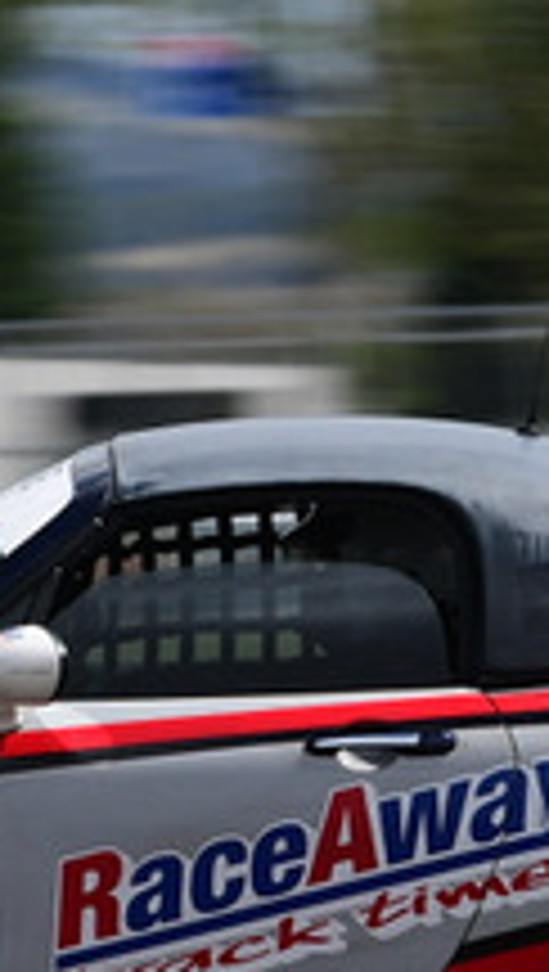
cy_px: 454
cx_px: 256
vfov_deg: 1.7
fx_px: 32971
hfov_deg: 1.0
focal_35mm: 1278
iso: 100
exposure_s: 1/200
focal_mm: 220
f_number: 11
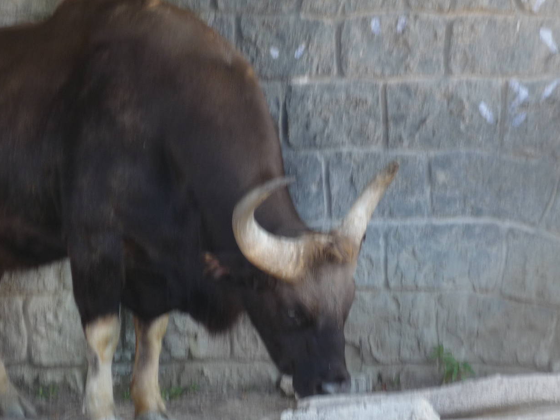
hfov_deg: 11.9
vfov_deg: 8.9
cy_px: 232
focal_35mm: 166
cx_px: 207
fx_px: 2685
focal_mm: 21.8
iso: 125
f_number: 4.7
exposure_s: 1/50
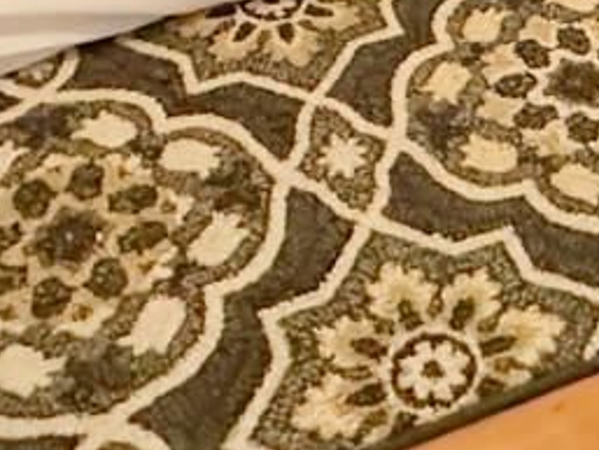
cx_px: 502
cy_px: -910
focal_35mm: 87
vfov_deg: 10.9
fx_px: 1506
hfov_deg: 22.1
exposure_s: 1/120
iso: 200
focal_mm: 2.22
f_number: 2.2
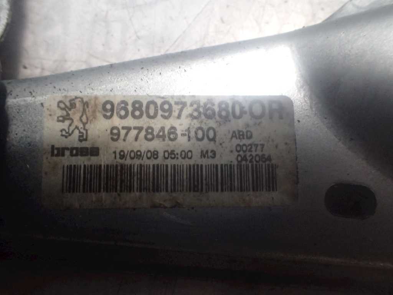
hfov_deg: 60.0
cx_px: 196
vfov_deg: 46.8
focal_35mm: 30
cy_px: 148
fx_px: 341
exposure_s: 1/80
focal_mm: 5.5
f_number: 2.3
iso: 800
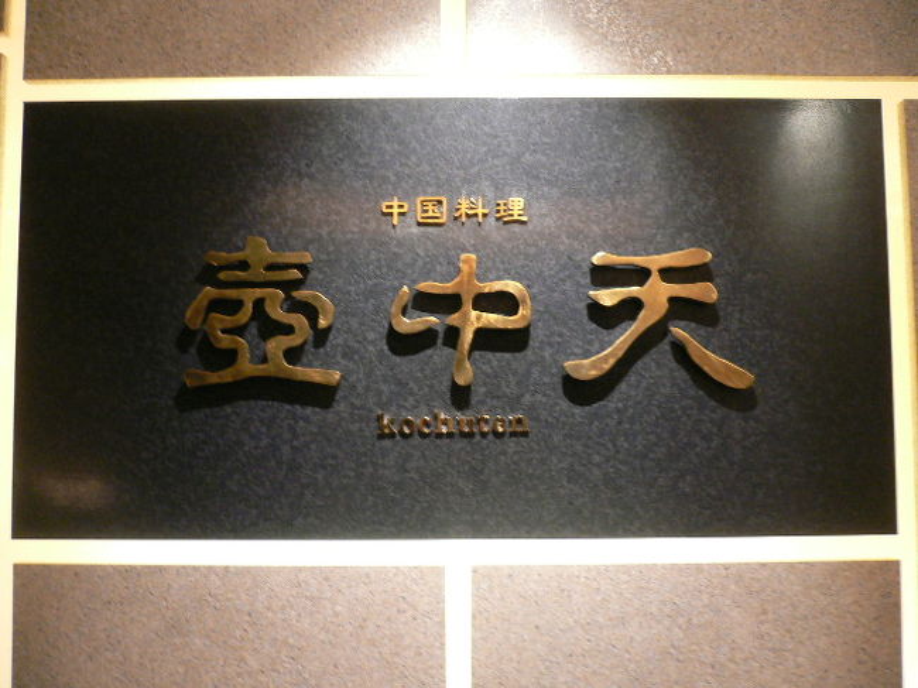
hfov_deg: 52.6
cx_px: 459
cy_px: 344
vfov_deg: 40.7
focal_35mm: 35
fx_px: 928
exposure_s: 1/8
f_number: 2.8
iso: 200
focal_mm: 5.8
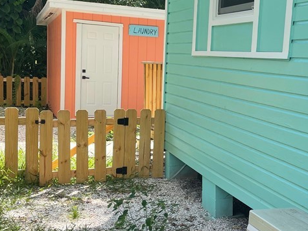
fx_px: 499
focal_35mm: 56
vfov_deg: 26.1
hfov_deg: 33.8
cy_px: 110
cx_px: 222
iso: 32
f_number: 1.6
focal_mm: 4.2
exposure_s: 1/774
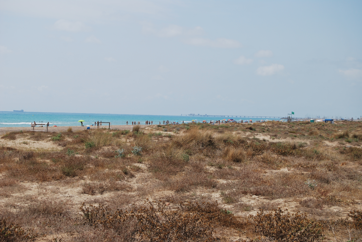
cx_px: 181
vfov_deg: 16.6
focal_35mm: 82
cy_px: 121
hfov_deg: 24.6
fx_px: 831
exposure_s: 1/250
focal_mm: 55
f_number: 8
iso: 100
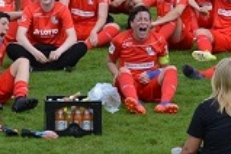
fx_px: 2130
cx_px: 45
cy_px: 10
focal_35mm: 332
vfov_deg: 4.1
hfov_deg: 6.2
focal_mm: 72
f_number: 8
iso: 100
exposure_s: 1/160
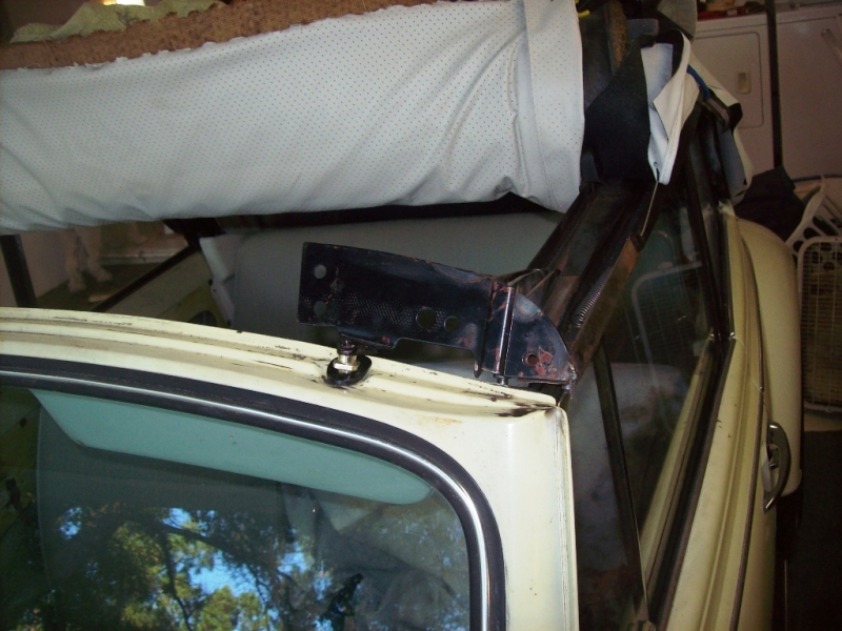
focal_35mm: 36
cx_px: 421
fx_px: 876
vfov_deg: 39.7
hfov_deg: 51.4
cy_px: 316
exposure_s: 1/64
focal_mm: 6
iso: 80
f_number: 2.7
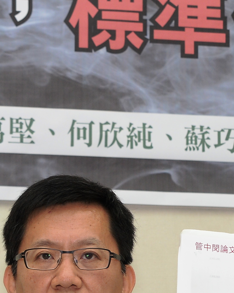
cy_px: 226
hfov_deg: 6.8
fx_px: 1966
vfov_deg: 8.5
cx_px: 34
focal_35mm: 227
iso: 640
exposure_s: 1/125
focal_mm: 60
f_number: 5.6
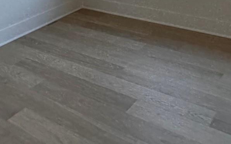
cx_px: 118
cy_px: -147
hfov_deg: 39.6
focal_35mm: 51
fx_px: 321
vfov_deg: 17.6
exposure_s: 1/143
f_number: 2.2
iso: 40
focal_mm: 2.22
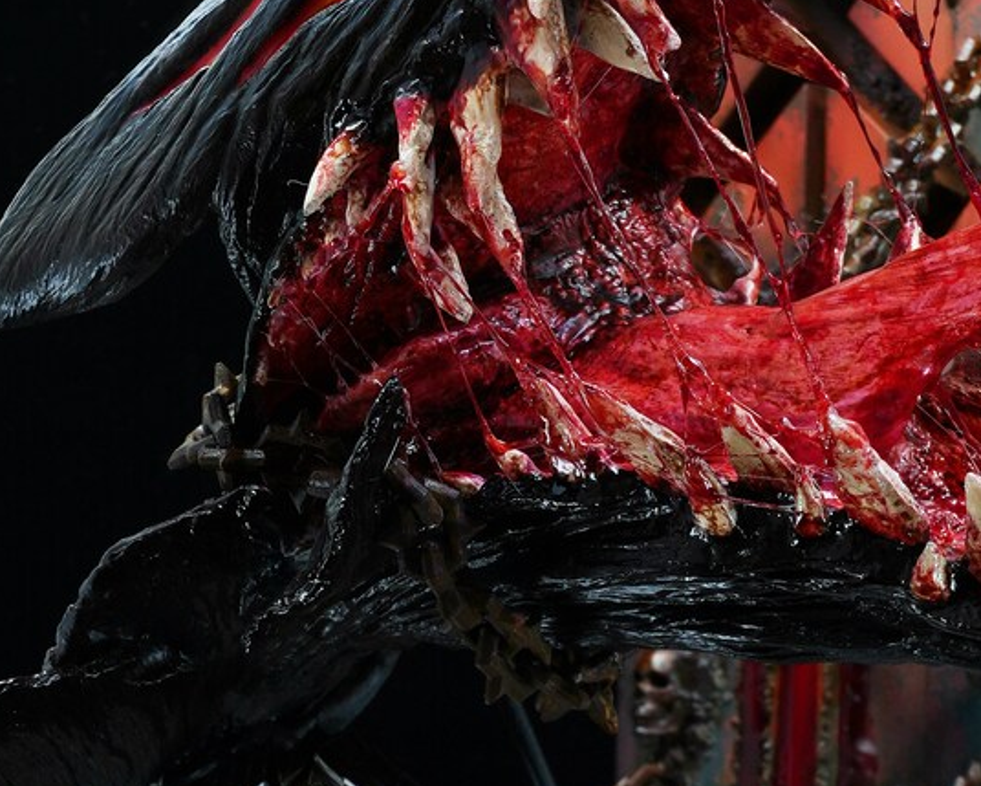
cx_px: 622
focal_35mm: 137
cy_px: 495
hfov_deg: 14.0
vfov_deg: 11.3
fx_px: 3978
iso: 80
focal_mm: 39
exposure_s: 1/1.25
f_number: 11
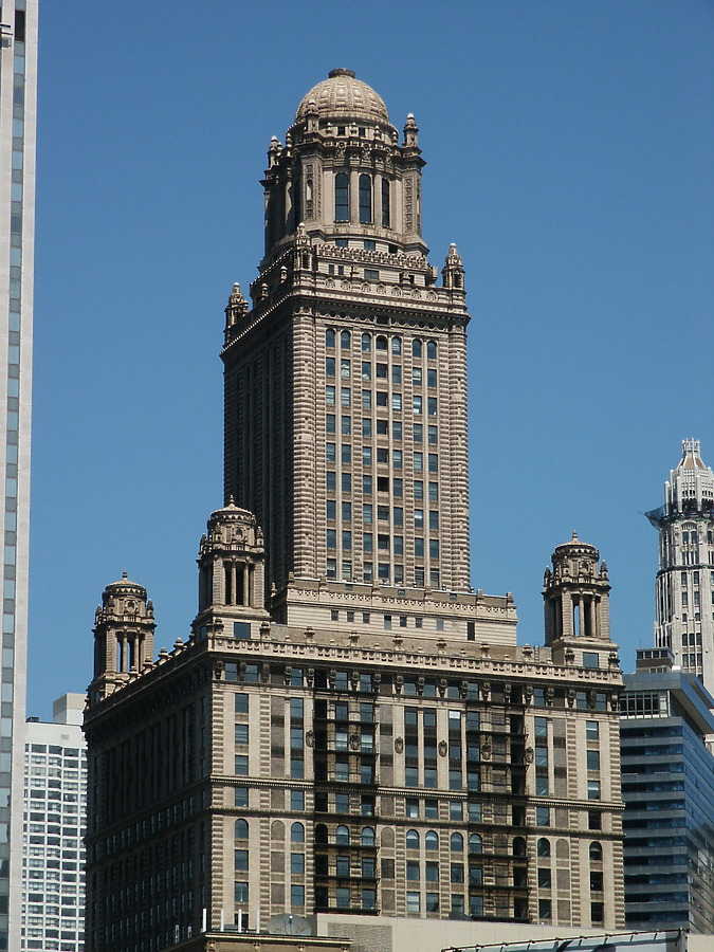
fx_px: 3465
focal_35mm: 126
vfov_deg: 15.6
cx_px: 357
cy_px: 476
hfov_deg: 11.8
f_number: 8
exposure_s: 1/250
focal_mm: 25.68
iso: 64
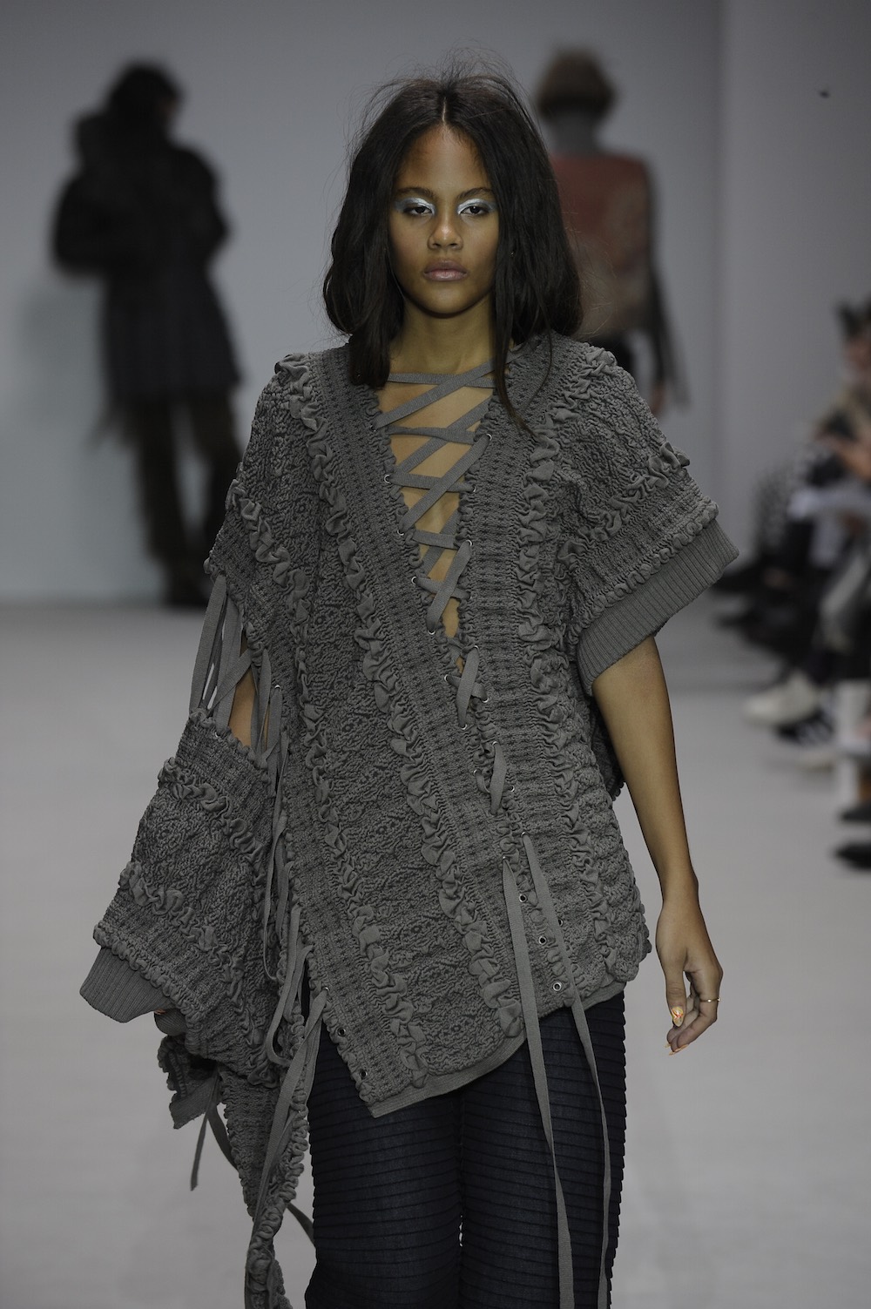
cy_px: 654
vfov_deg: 10.3
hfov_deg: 6.9
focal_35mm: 200
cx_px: 436
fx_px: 7268
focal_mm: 200
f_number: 5
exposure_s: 1/500
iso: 1000
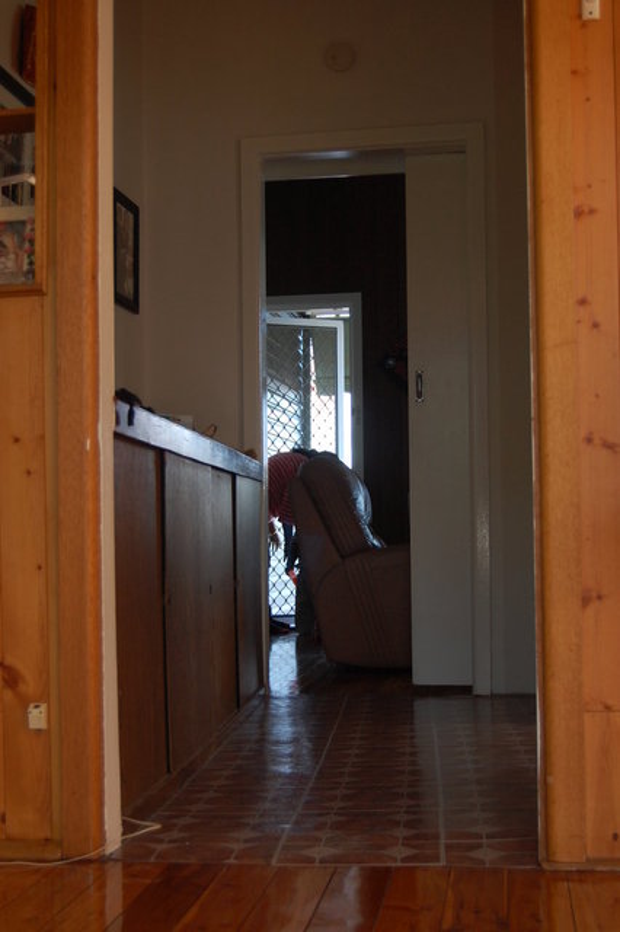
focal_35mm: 51
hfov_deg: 26.5
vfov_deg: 38.9
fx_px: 1319
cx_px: 310
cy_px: 466
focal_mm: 34
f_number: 4.5
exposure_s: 1/60
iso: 450
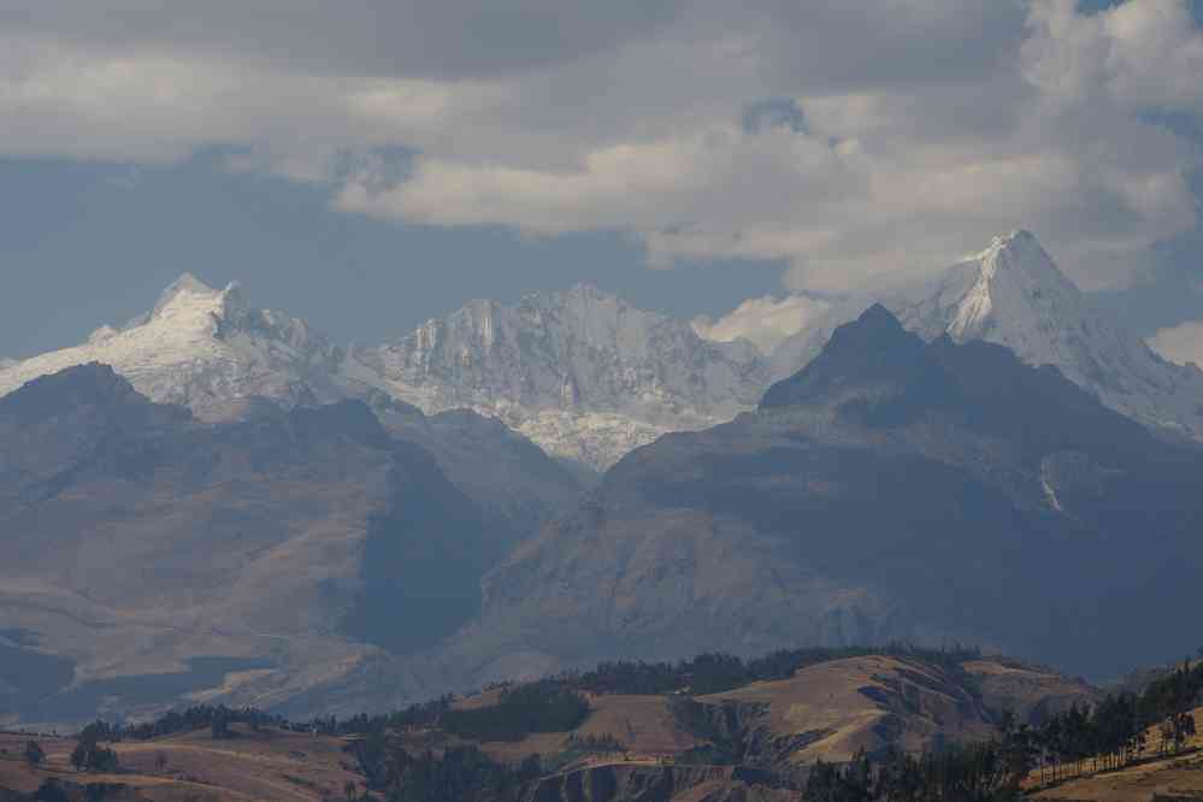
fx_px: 4912
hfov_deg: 14.0
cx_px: 602
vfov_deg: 9.3
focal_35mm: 147
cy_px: 401
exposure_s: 1/160
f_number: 11
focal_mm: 97.5
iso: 200
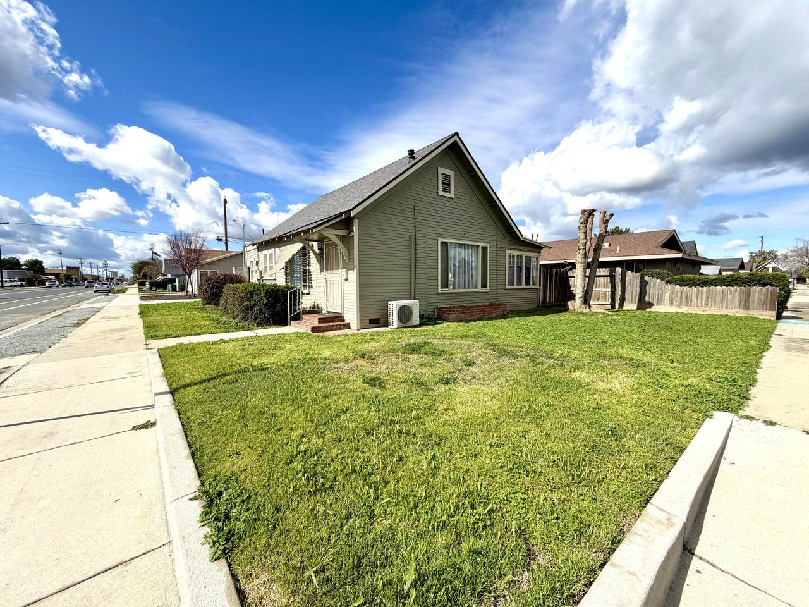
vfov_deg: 85.7
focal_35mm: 14
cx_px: 404
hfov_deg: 102.1
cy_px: 304
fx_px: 327
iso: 20
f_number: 2.2
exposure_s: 1/1167
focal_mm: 2.22
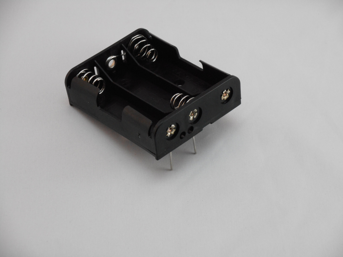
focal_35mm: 102
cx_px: 172
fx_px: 1011
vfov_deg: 14.5
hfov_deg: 19.3
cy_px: 128
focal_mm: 18.2
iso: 560
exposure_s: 1/60
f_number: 5.8
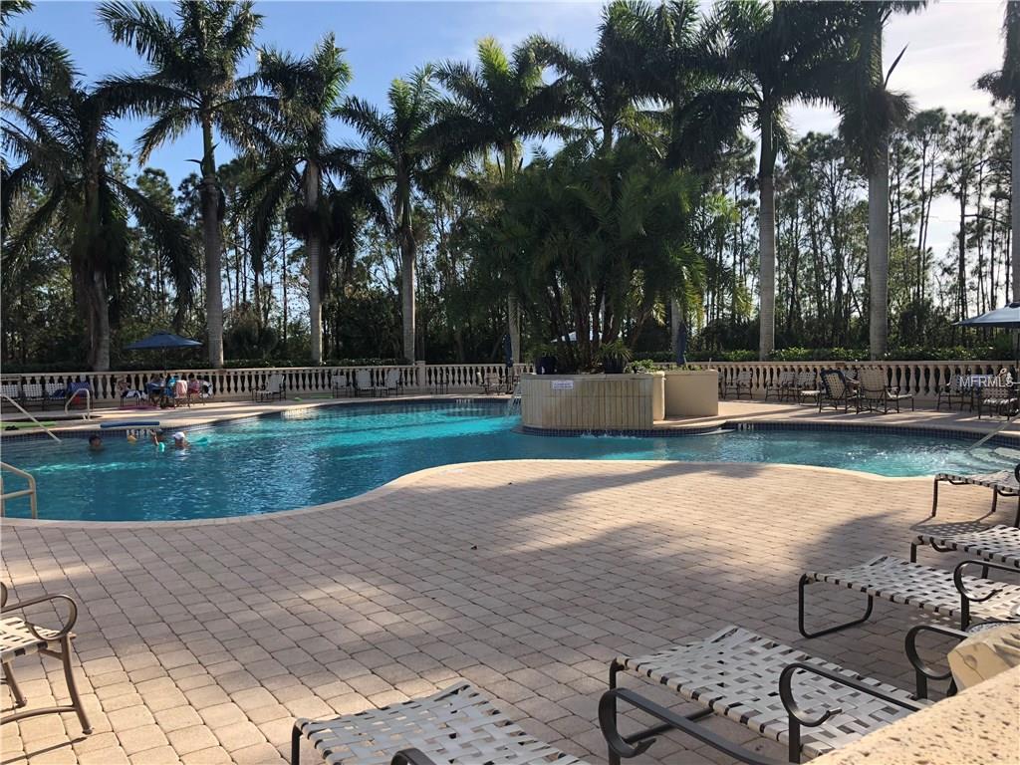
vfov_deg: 49.7
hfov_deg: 63.4
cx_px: 510
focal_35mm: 28
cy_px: 382
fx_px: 825
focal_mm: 4
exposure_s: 1/1043
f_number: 1.8
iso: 20
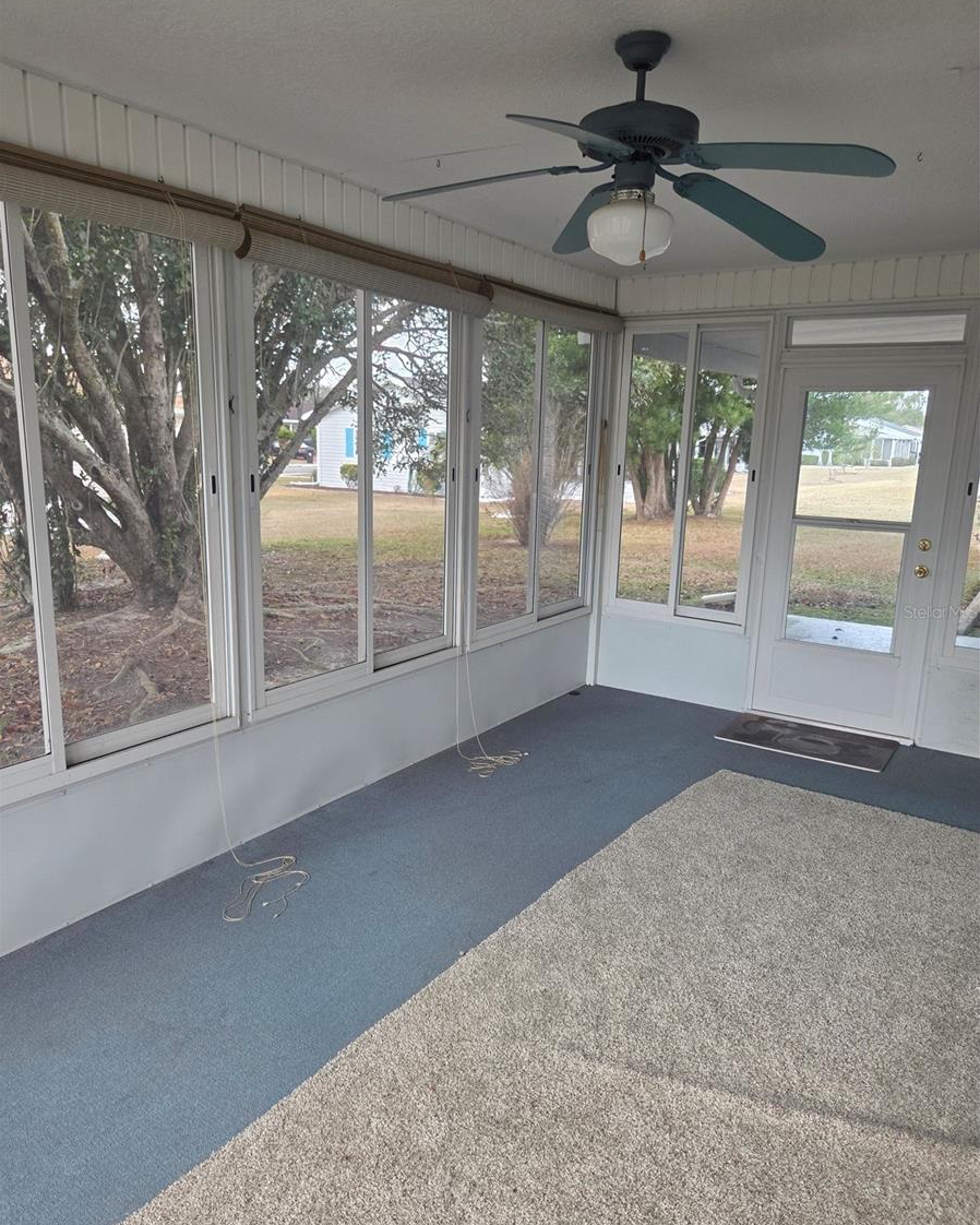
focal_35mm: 24
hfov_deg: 58.8
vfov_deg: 70.3
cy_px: 611
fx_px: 870
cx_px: 490
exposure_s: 1/180
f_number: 1.8
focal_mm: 5.4
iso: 200
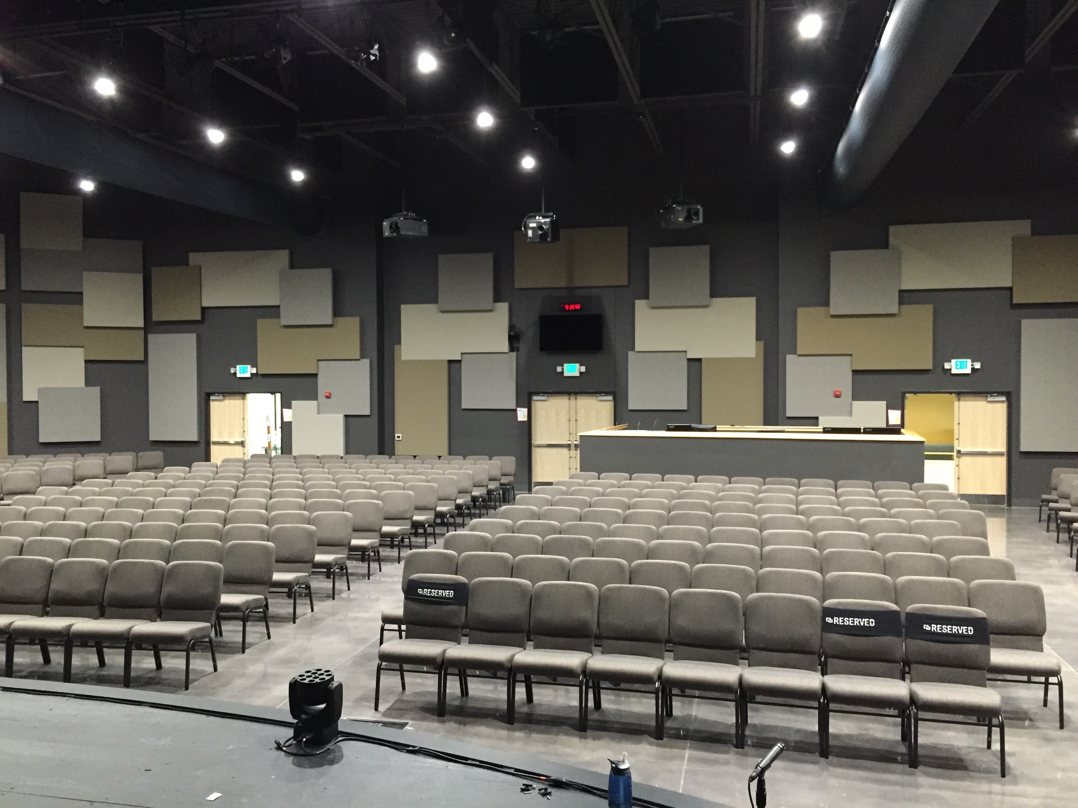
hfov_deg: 61.7
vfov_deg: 48.2
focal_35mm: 29
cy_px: 404
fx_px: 903
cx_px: 539
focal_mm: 4.15
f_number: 2.2
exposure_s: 1/15
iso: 320
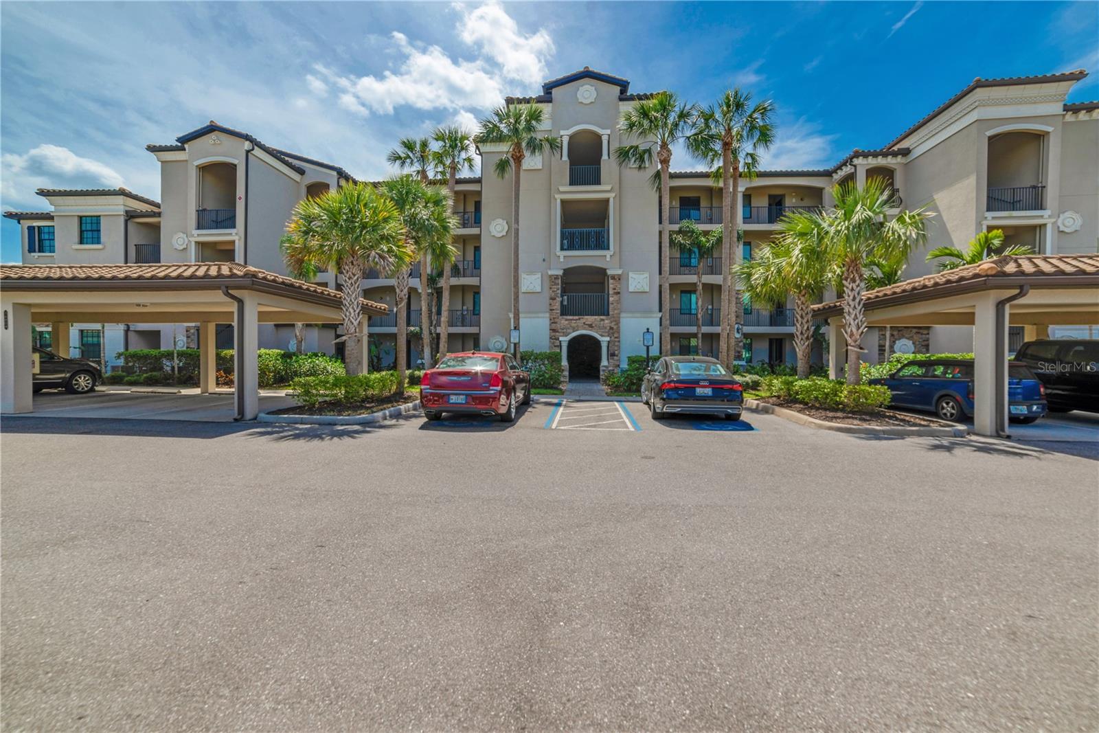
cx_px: 550
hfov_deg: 104.2
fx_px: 427
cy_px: 366
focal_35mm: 14
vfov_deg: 81.2
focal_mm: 14
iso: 100
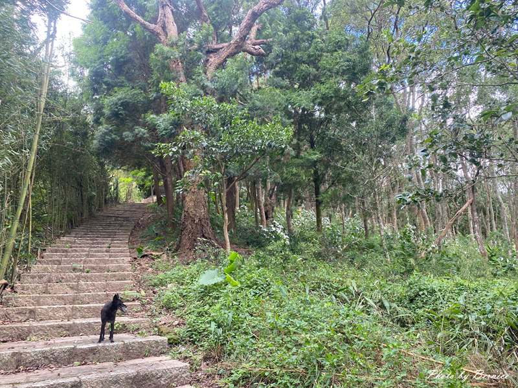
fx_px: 389
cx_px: 259
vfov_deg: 53.1
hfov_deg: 67.3
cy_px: 194
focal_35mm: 26
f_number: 1.8
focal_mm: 4.25
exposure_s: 1/122
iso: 50
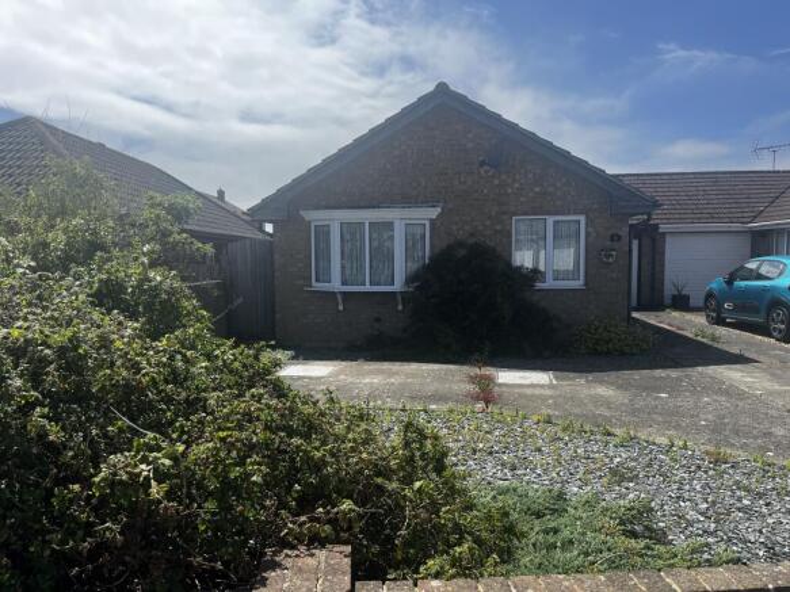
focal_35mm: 26
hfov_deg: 67.3
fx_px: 593
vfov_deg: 53.0
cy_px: 296
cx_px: 395
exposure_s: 1/4854
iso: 50
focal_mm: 5.1
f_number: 1.6
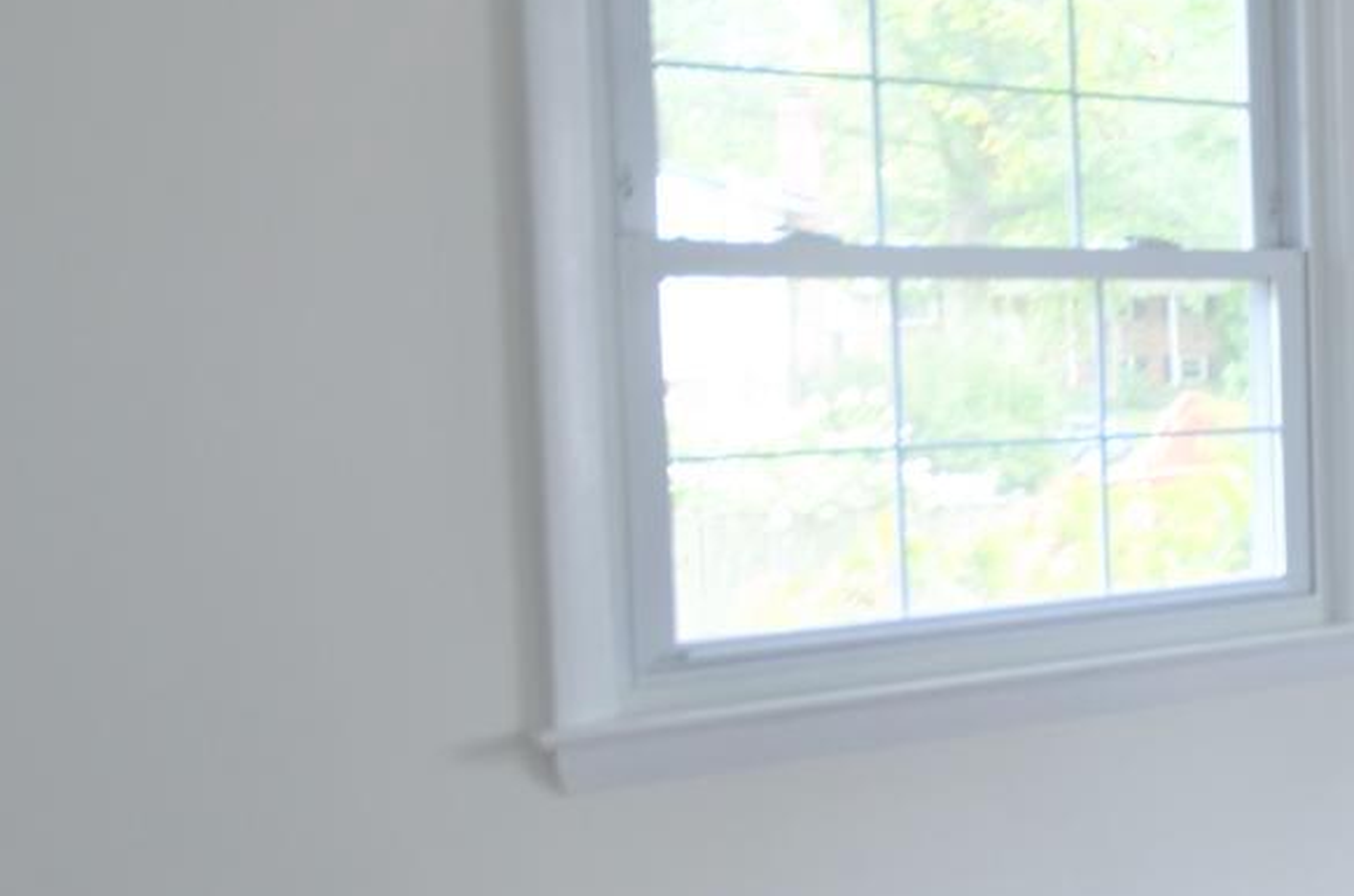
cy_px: 415
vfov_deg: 25.4
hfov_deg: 26.3
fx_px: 1989
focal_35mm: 53
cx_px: 2071
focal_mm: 10
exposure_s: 1/6
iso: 100
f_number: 4
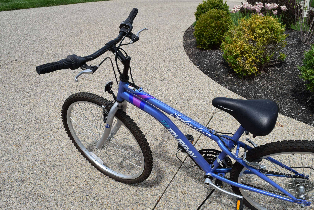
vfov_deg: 43.7
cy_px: 105
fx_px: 262
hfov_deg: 61.9
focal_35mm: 30
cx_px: 157
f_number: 10
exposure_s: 1/400
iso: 200
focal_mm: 20
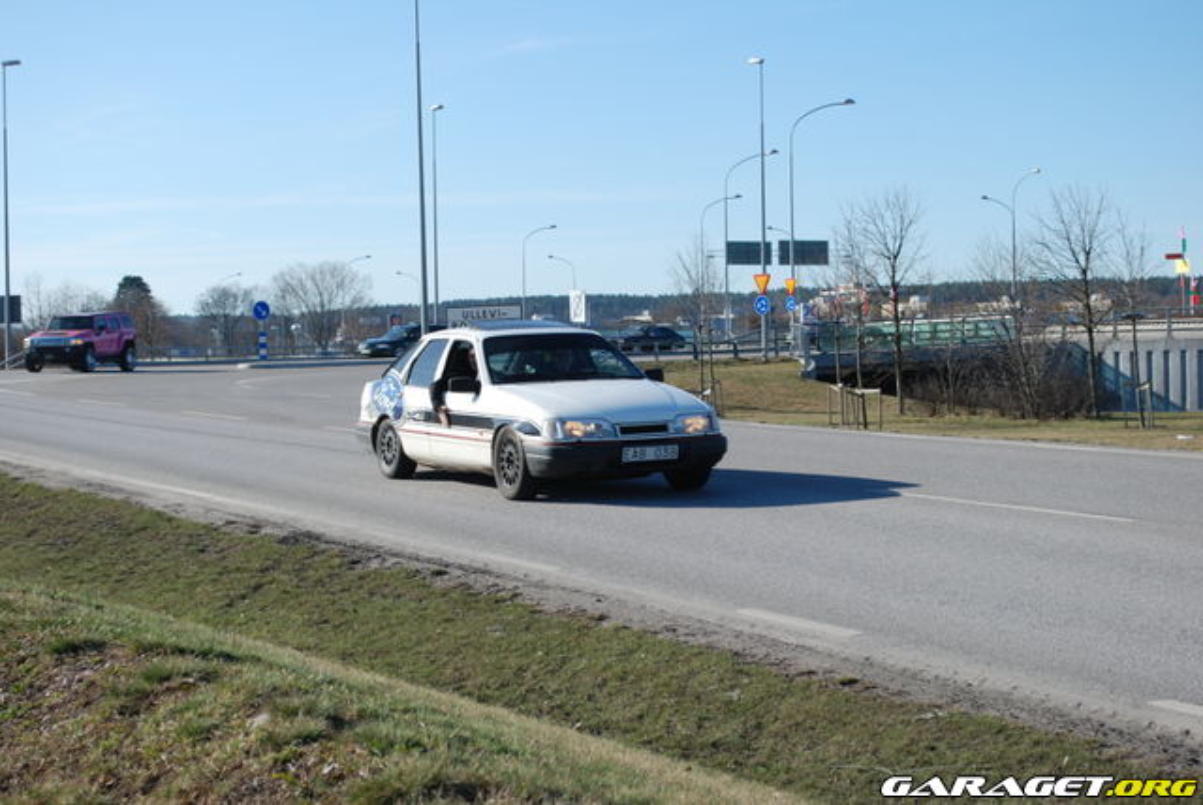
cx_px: 602
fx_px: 2207
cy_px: 402
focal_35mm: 66
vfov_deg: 20.7
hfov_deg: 30.5
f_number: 8
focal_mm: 44
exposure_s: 1/250
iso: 100
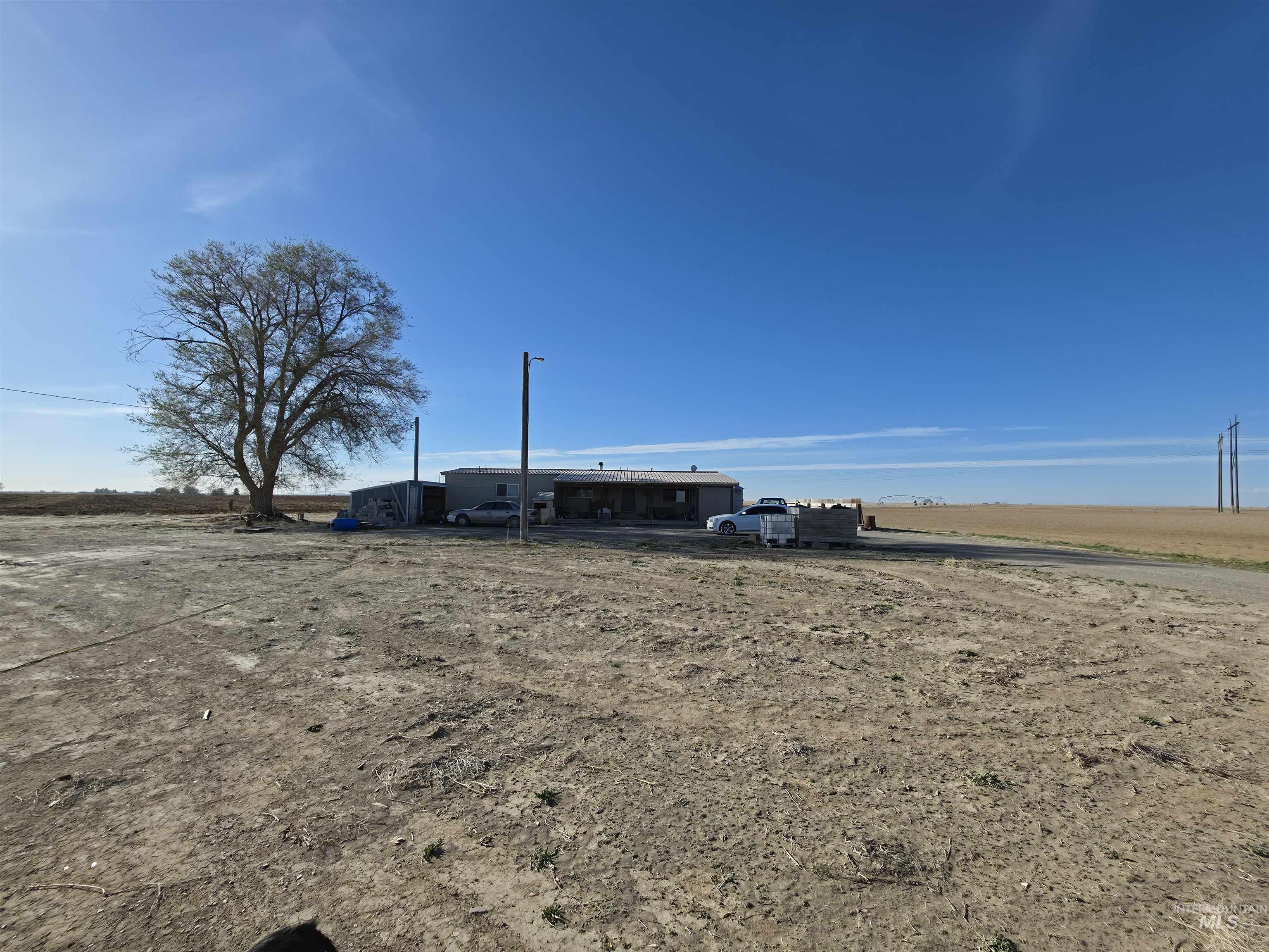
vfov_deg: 89.9
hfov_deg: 106.2
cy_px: 476
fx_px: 477
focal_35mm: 13
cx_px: 634
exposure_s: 1/1105
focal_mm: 2.2
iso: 16
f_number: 1.9
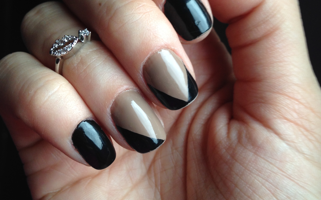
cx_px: 161
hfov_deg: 42.6
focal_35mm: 47
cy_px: 90
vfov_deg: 27.4
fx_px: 411
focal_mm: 4.12
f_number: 2.4
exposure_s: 1/40
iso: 50
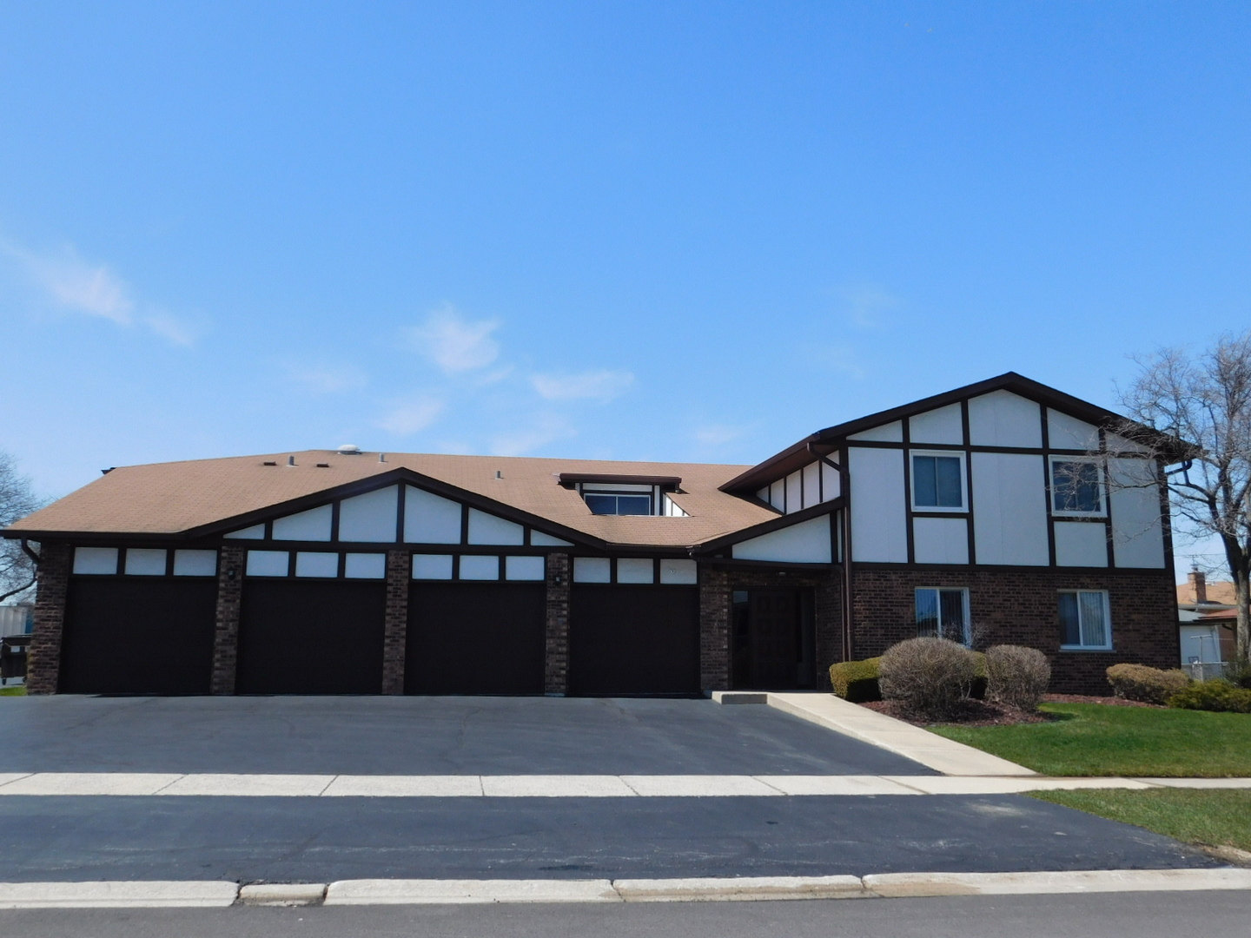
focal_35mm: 30
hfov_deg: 60.0
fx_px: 1084
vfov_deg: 46.8
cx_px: 626
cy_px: 469
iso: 125
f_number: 6.4
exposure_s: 1/500
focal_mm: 5.3
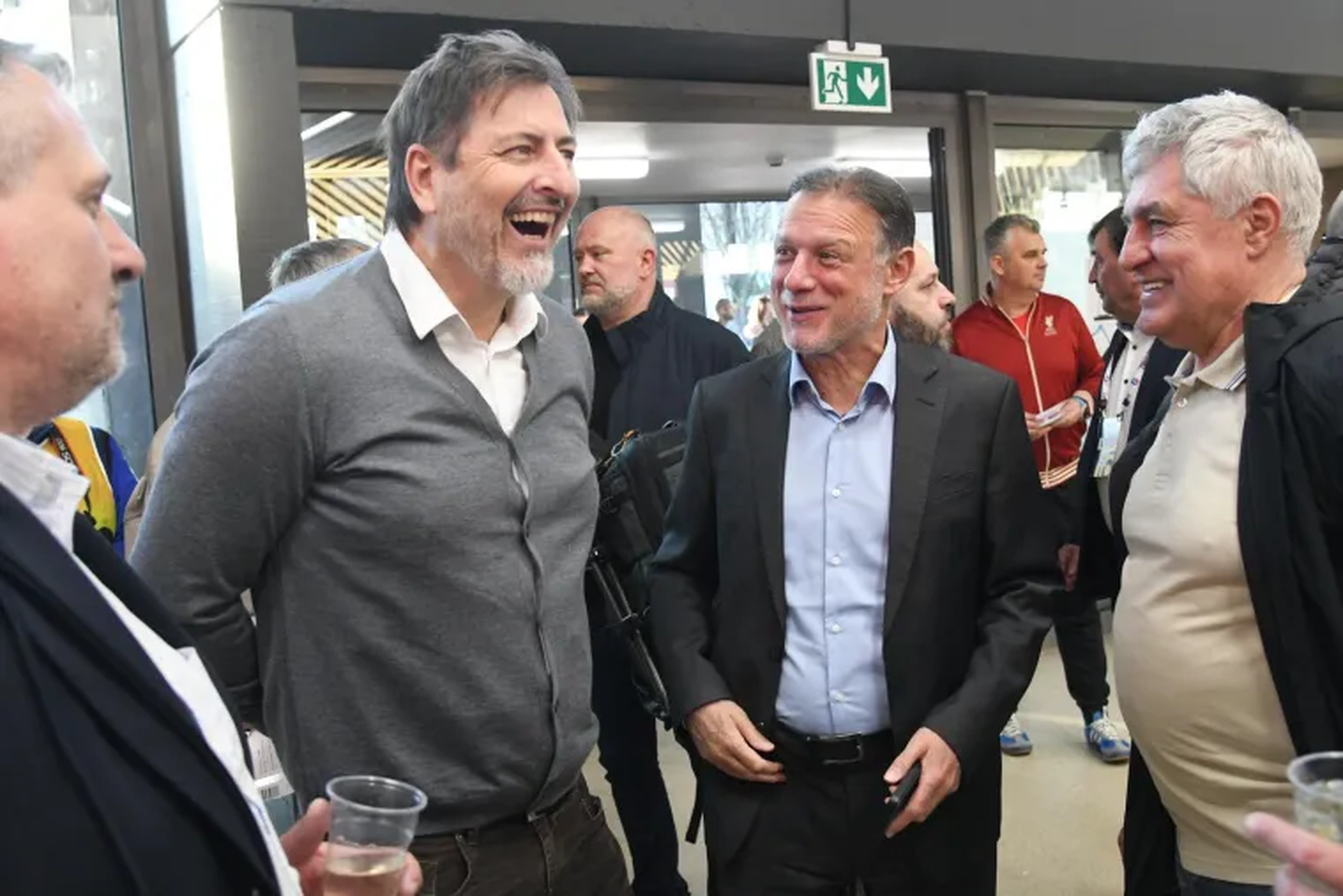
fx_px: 1343
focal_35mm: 36
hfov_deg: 53.1
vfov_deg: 36.9
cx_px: 672
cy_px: 448
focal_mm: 24
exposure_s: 1/320
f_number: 4
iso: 2500
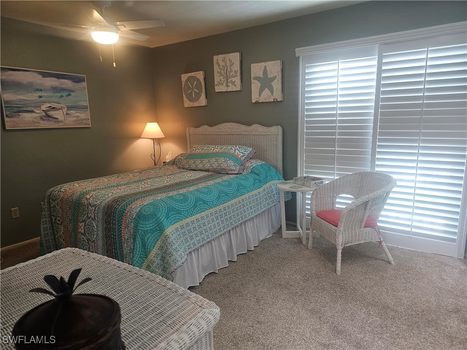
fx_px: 310
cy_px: 175
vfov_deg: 58.9
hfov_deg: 73.9
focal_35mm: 23
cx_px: 234
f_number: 1.7
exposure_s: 1/120
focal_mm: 6.3
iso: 160
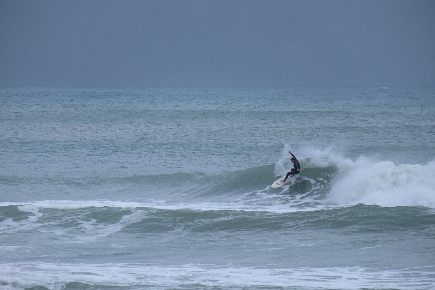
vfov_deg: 4.0
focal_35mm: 345
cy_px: 145
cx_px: 218
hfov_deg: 6.0
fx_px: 4169
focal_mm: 230
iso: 400
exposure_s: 1/1250
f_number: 6.7
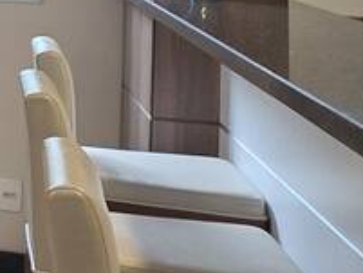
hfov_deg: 14.1
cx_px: -520
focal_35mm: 93
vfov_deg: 15.3
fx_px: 976
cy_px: -58
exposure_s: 1/45
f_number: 1.9
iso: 80
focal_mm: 2.2
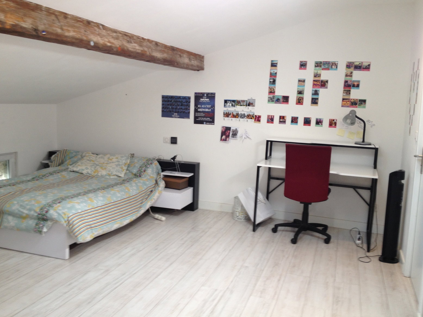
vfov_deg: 39.7
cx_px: 213
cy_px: 156
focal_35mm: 36
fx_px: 440
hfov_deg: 51.4
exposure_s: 1/24
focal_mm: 4.28
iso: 50
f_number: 2.4
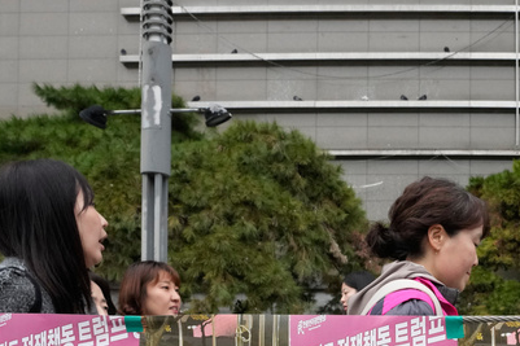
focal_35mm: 46
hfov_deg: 40.2
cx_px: 447
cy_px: 387
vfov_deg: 26.7
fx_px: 664
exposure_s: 1/500
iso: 2000
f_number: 8
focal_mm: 18
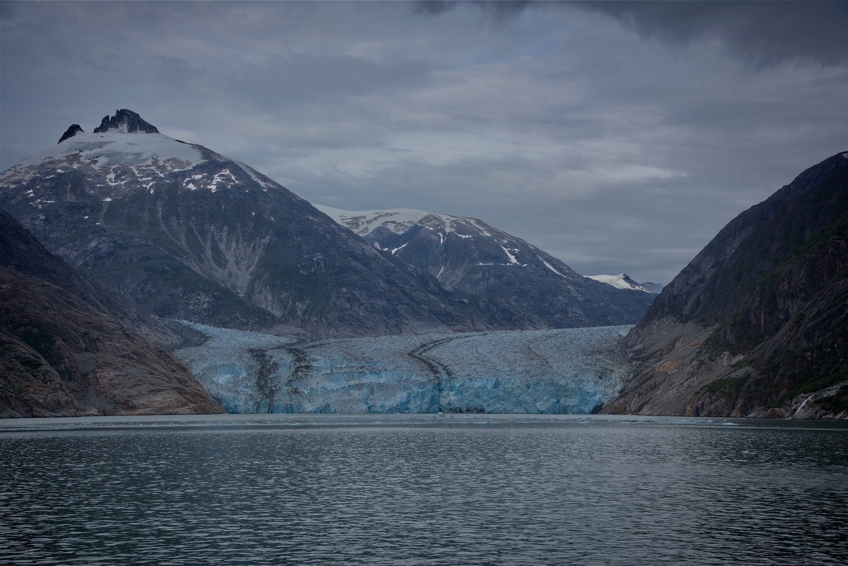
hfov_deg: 34.5
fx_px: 1366
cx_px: 424
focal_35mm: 58
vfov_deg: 23.4
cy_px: 283
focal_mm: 58
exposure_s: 1/250
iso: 100
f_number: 8
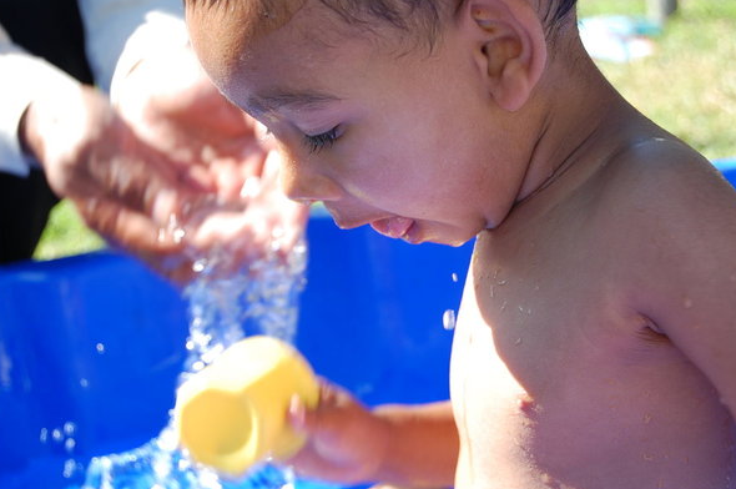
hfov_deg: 22.8
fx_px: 1829
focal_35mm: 90
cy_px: 244
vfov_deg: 15.2
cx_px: 389
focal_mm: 55
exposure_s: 1/160
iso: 200
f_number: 6.3
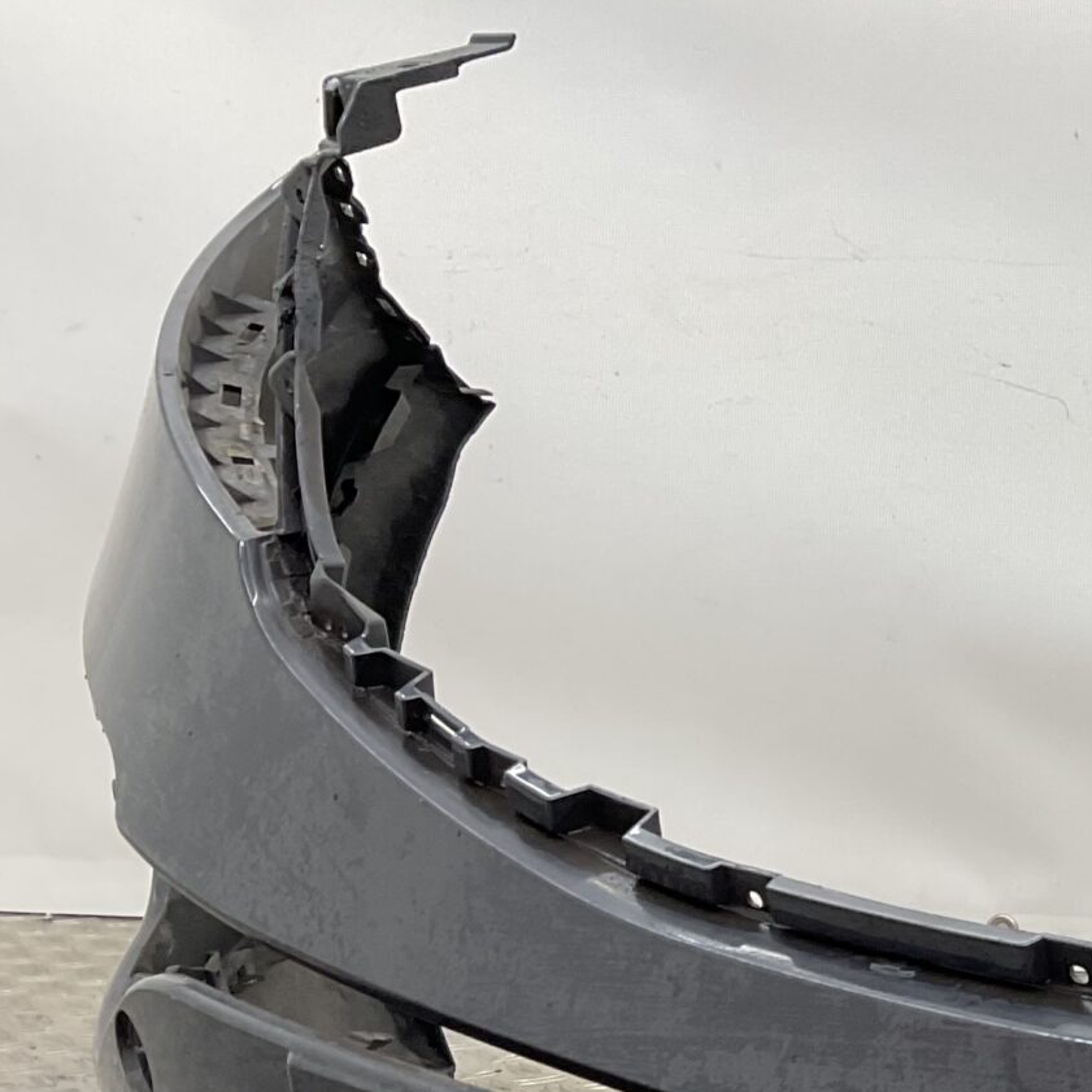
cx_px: 1474
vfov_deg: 21.6
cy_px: 1004
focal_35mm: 78
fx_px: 2784
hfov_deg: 20.1
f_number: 1.8
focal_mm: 3
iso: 25
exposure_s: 1/100
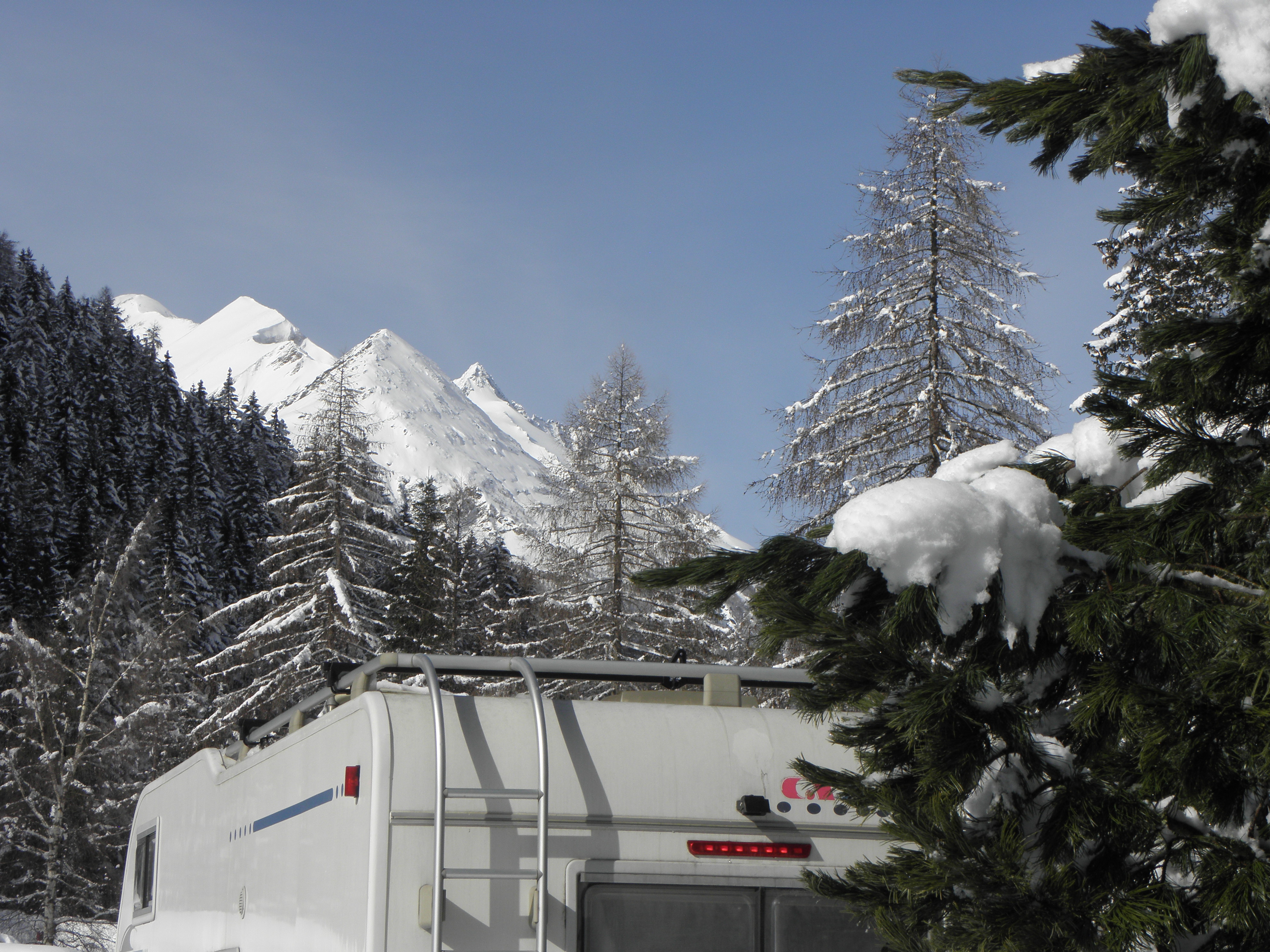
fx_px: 3192
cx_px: 635
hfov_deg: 22.5
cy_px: 476
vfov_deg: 17.0
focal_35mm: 87
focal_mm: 15.54
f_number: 5.6
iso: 64
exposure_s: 1/640
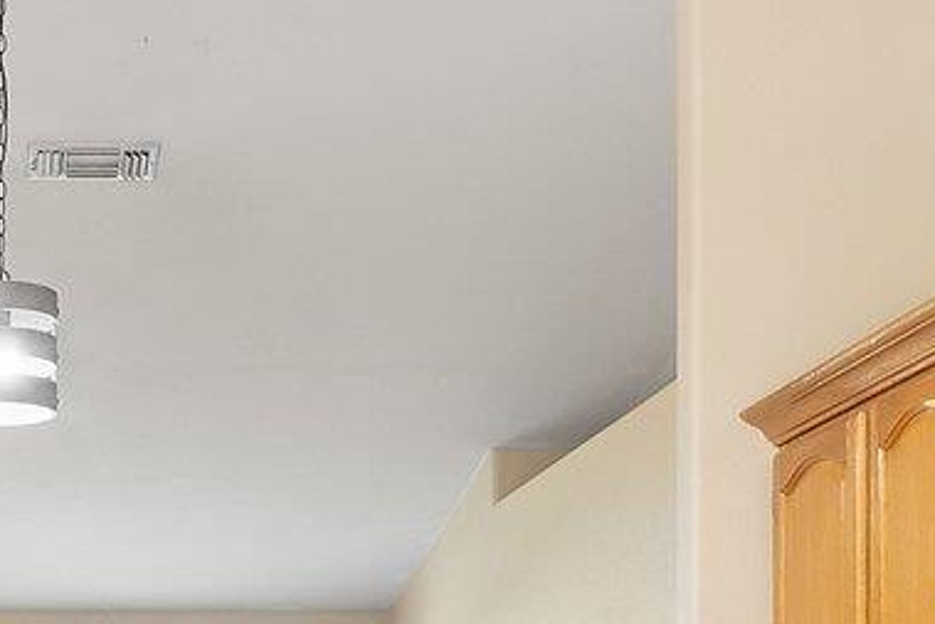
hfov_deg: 24.0
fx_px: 2104
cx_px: 15
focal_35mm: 81
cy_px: 911
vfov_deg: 15.6
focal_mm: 10
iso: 400
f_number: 10
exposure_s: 1/1.67
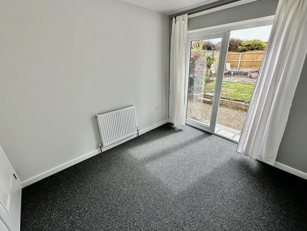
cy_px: 114
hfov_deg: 98.0
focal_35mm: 15
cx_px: 164
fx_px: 133
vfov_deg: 81.7
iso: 40
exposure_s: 1/479
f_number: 2.2
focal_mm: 2.22
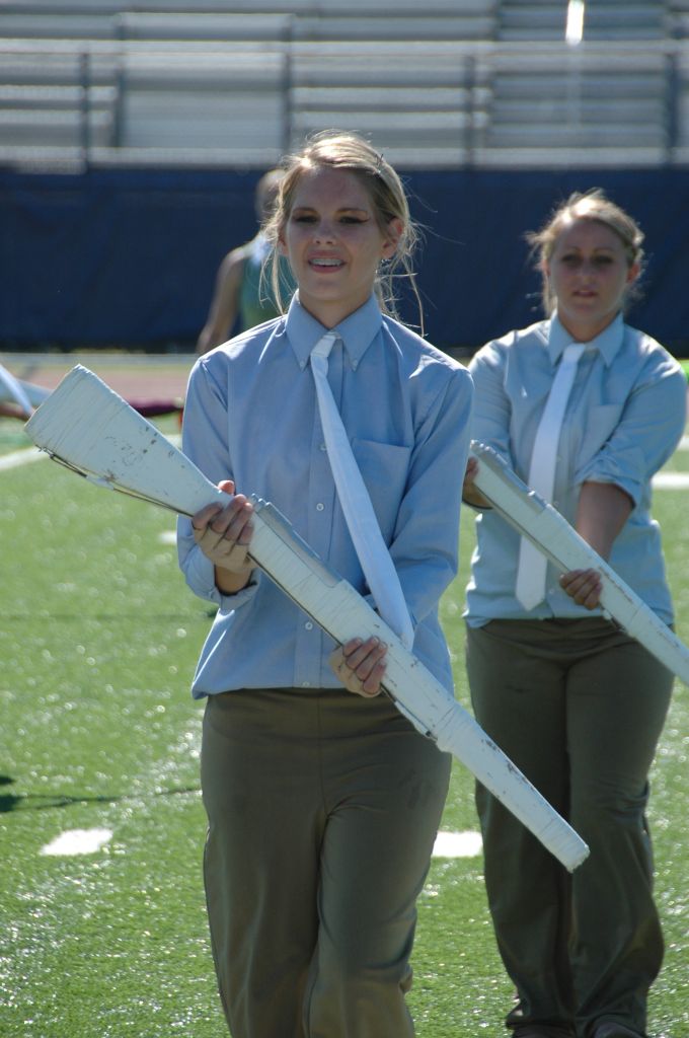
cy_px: 519
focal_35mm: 300
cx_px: 344
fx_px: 8635
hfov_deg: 4.6
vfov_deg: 6.9
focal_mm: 200
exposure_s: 1/500
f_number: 5.6
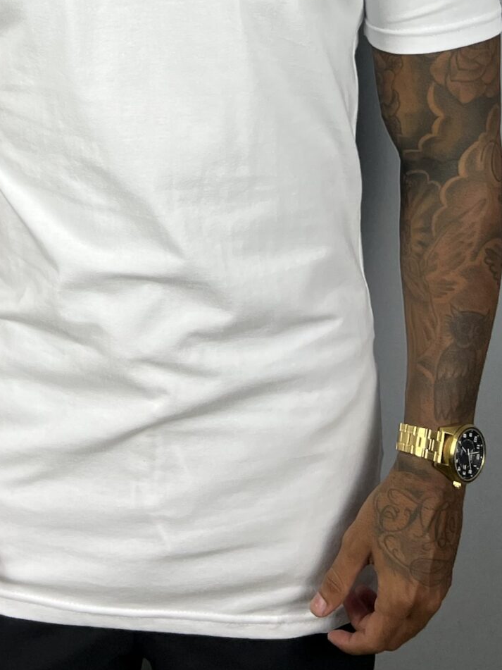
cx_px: 130
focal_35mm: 70
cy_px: -56
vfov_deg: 25.8
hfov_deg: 20.9
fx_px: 1354
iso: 32
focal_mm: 5.7
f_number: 1.5
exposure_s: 1/120
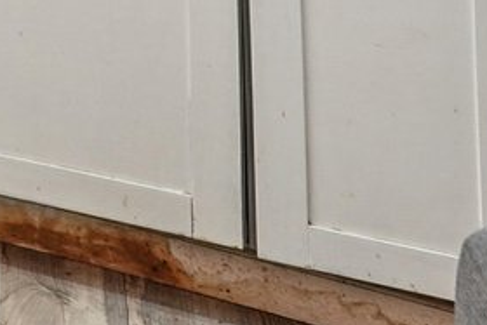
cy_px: -679
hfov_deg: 11.9
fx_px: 1583
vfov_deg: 9.2
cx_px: -854
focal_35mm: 117
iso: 800
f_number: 8
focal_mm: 16
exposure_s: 1/13
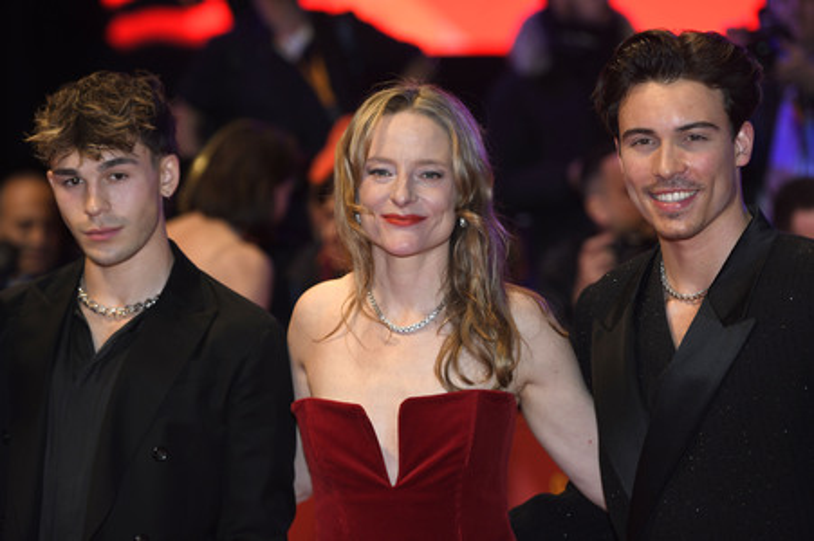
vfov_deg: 11.0
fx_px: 2824
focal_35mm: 125
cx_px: 407
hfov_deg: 16.4
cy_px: 270
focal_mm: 125
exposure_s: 1/500
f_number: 3.5
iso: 800
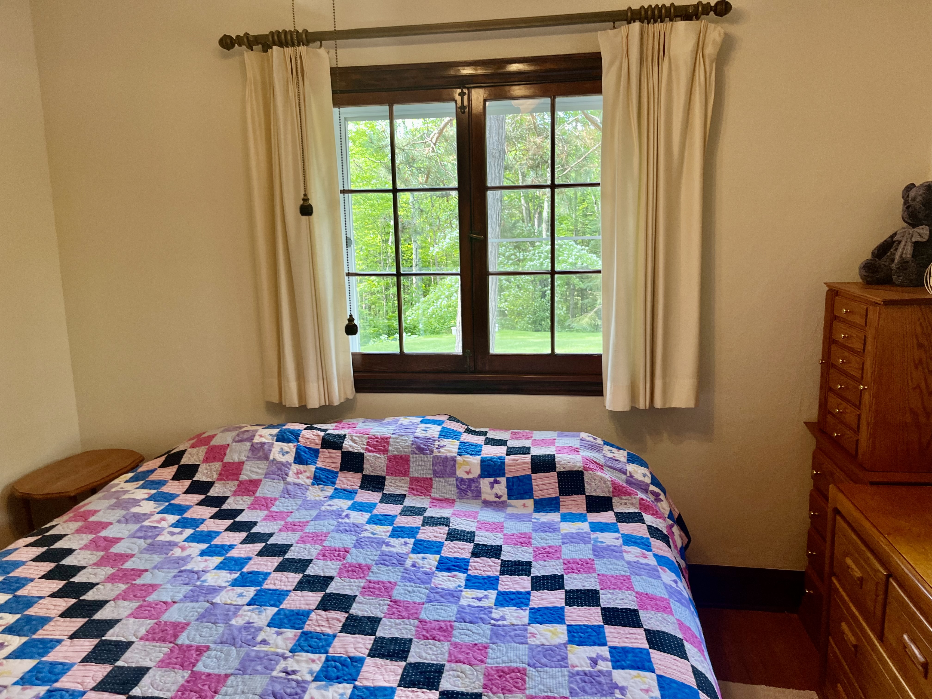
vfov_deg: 53.1
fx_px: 700
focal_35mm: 26
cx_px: 466
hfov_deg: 67.3
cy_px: 350
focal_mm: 5.1
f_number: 1.6
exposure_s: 1/120
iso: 125
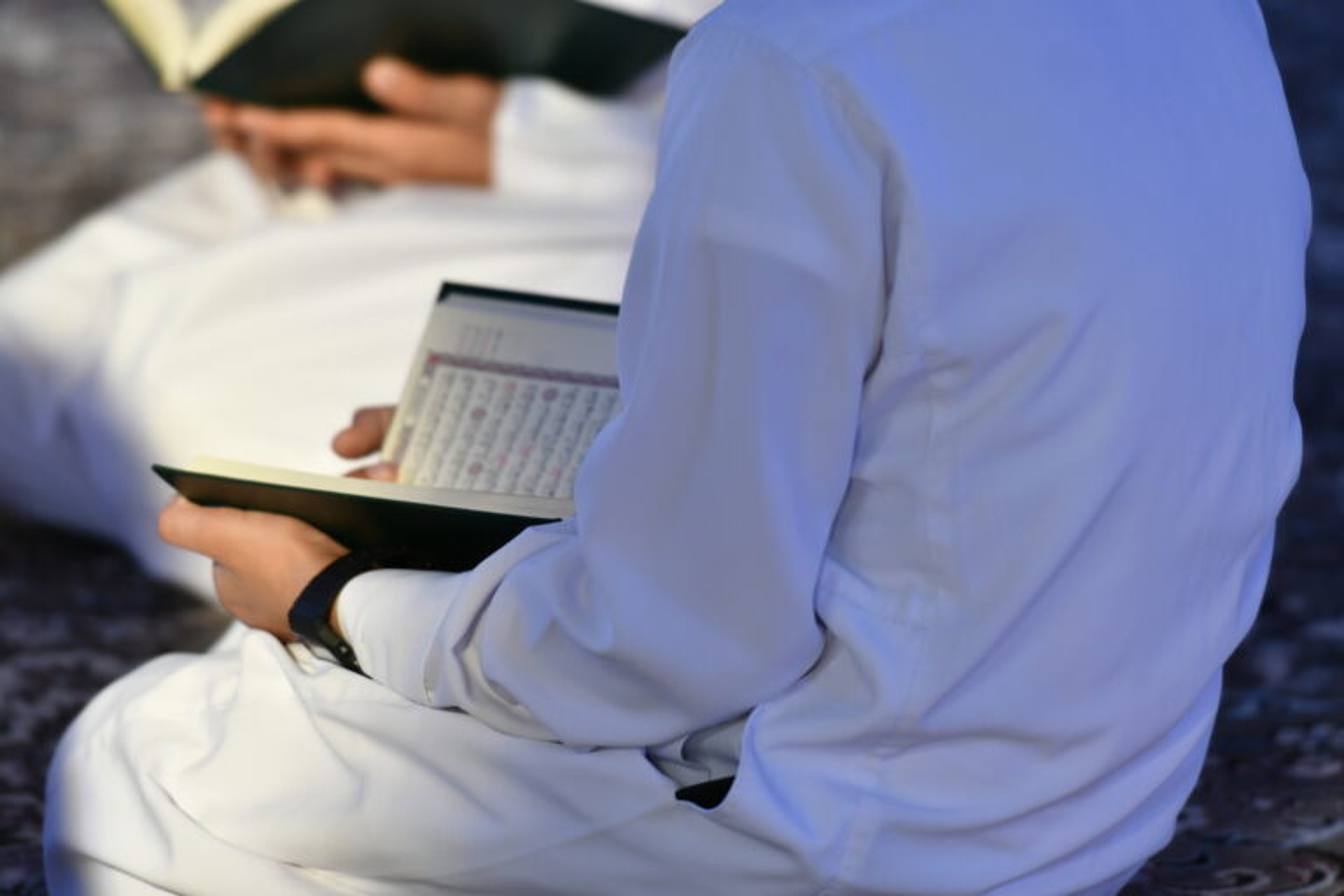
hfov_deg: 6.9
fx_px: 11199
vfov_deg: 4.6
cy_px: 448
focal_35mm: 300
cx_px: 672
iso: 280
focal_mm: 200
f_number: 2.8
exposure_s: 1/160
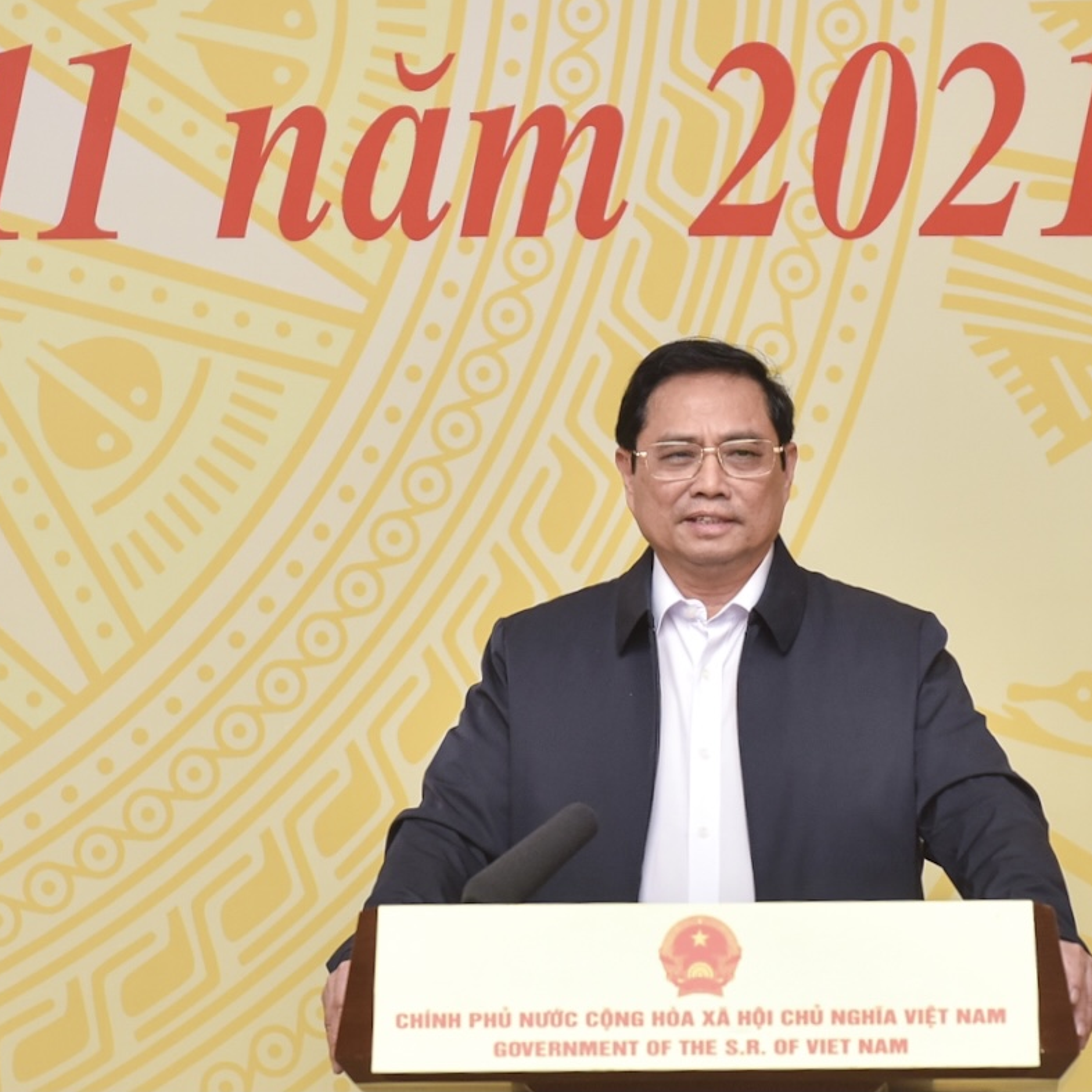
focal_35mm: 256
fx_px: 9137
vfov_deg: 6.8
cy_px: 545
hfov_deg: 6.8
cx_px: 782
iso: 800
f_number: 3.2
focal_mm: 200
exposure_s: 1/250
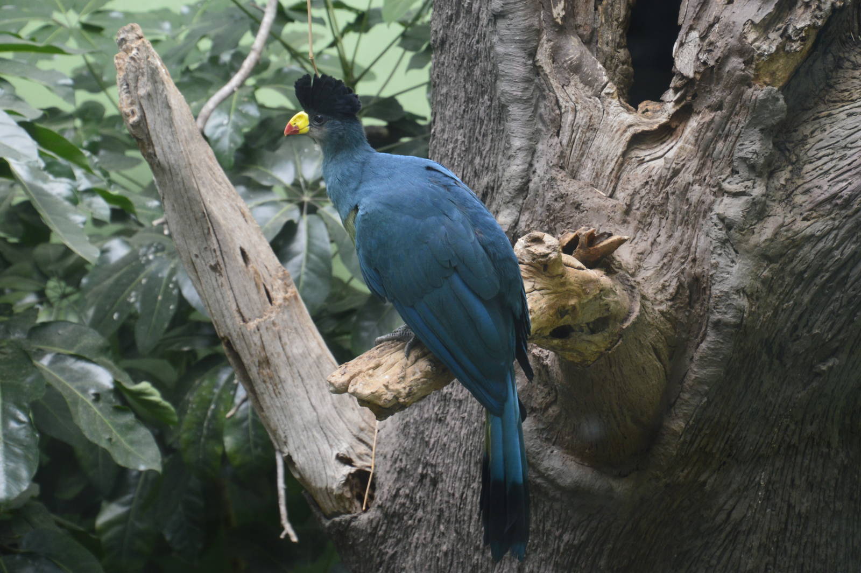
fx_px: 2796
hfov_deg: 17.5
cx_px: 430
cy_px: 286
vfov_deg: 11.7
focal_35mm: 117
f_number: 6.3
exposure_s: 1/30
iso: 800
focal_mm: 78
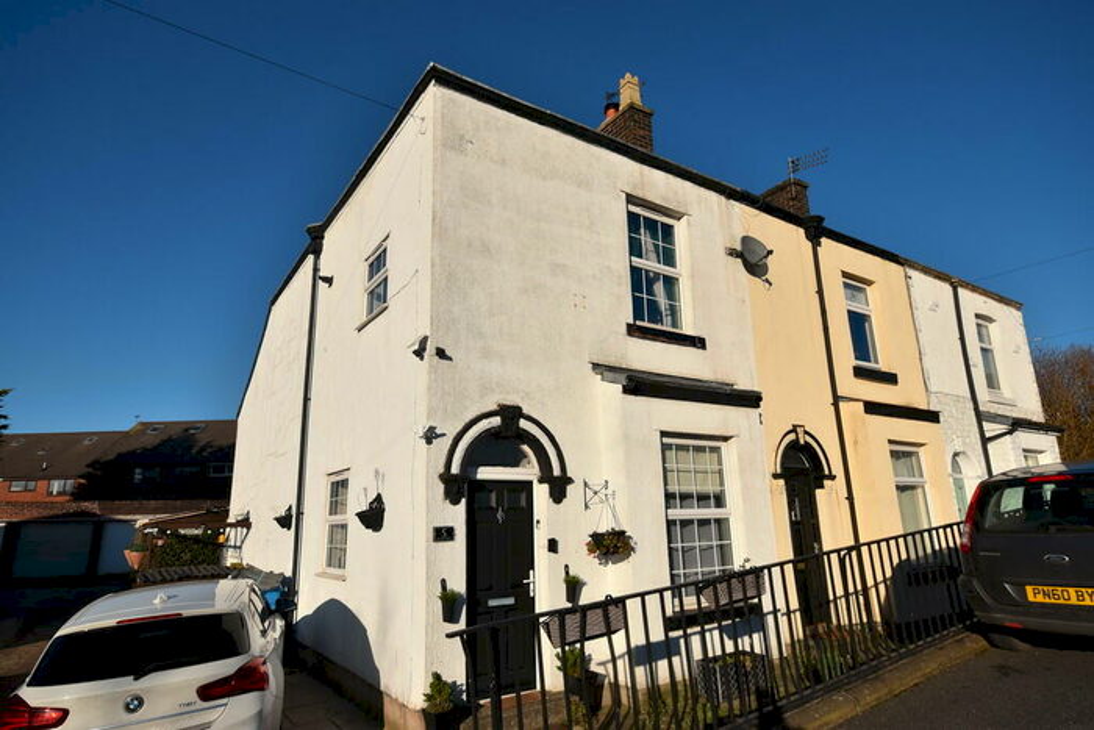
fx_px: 638
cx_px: 547
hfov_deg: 81.2
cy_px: 365
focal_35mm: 21
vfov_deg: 59.5
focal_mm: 14
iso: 200
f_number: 11
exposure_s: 1/500
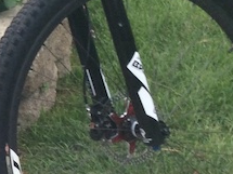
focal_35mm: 119
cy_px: 53
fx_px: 801
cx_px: -125
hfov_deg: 15.2
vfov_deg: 12.4
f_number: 2.4
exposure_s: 1/24
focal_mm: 3.3
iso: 50
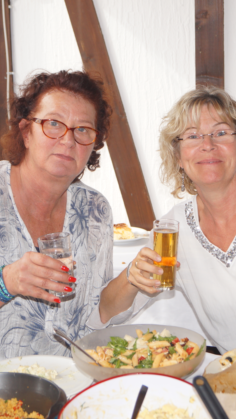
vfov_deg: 25.7
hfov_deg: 14.6
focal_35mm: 83
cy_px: 209
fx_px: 921
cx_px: 126
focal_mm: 35
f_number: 5
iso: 250
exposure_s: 1/160
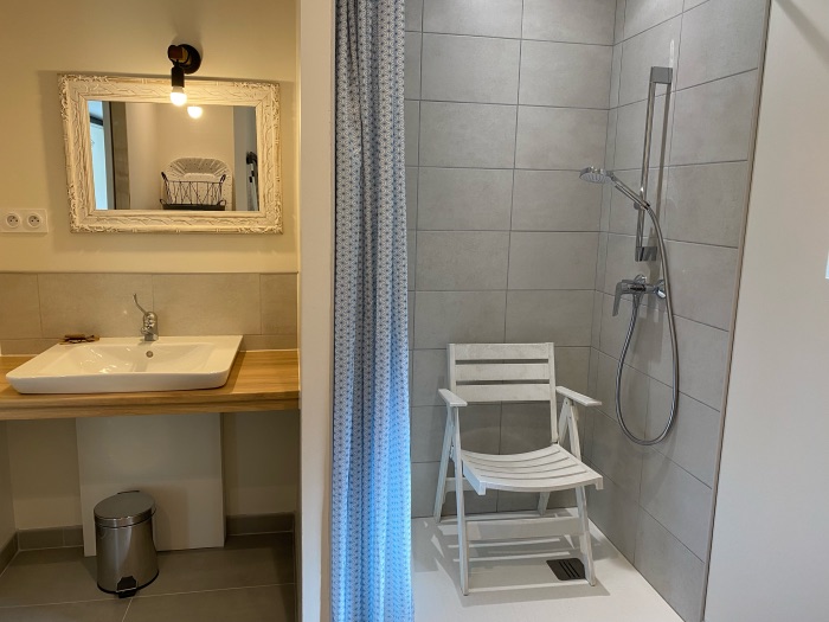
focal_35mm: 26
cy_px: 311
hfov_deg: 67.3
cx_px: 414
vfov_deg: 53.1
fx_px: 623
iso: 64
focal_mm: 4.25
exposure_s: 1/50
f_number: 1.8
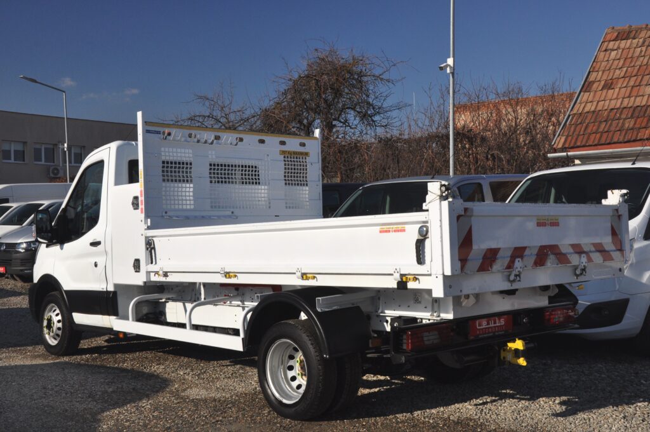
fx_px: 757
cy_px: 216
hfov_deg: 46.5
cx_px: 325
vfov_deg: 31.8
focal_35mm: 42
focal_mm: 28
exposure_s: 1/500
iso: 500
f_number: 11
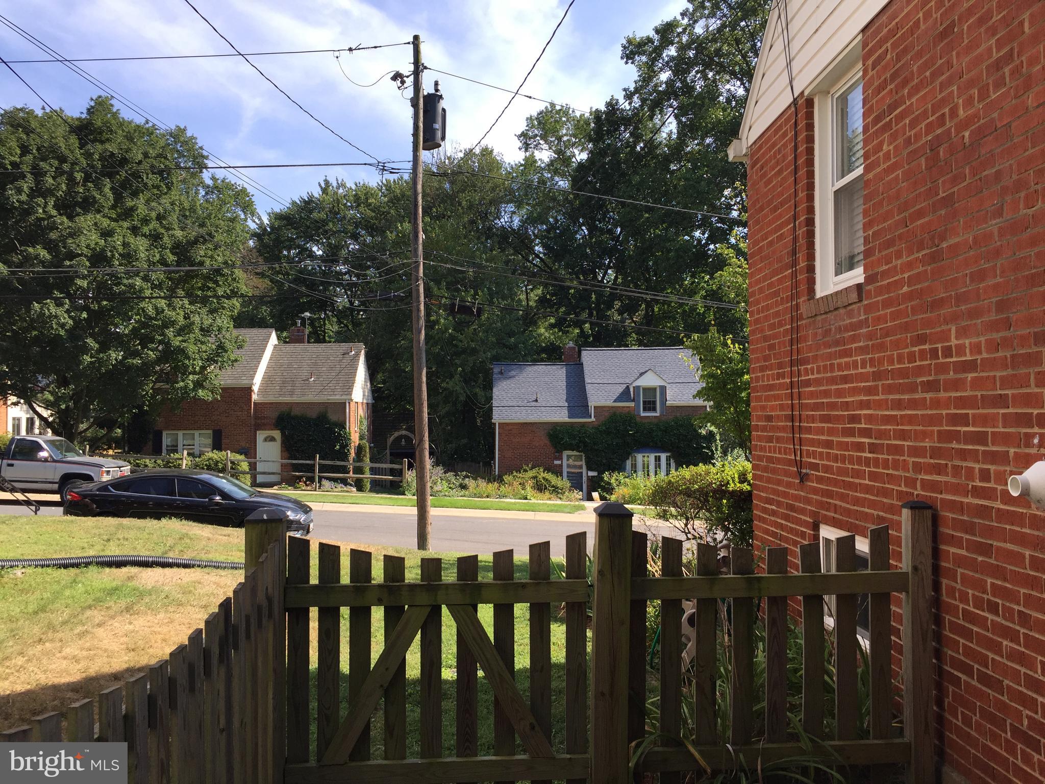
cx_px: 522
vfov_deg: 48.2
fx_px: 875
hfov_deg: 61.7
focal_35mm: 29
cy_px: 392
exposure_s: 1/879
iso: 32
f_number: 2.2
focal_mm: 4.15
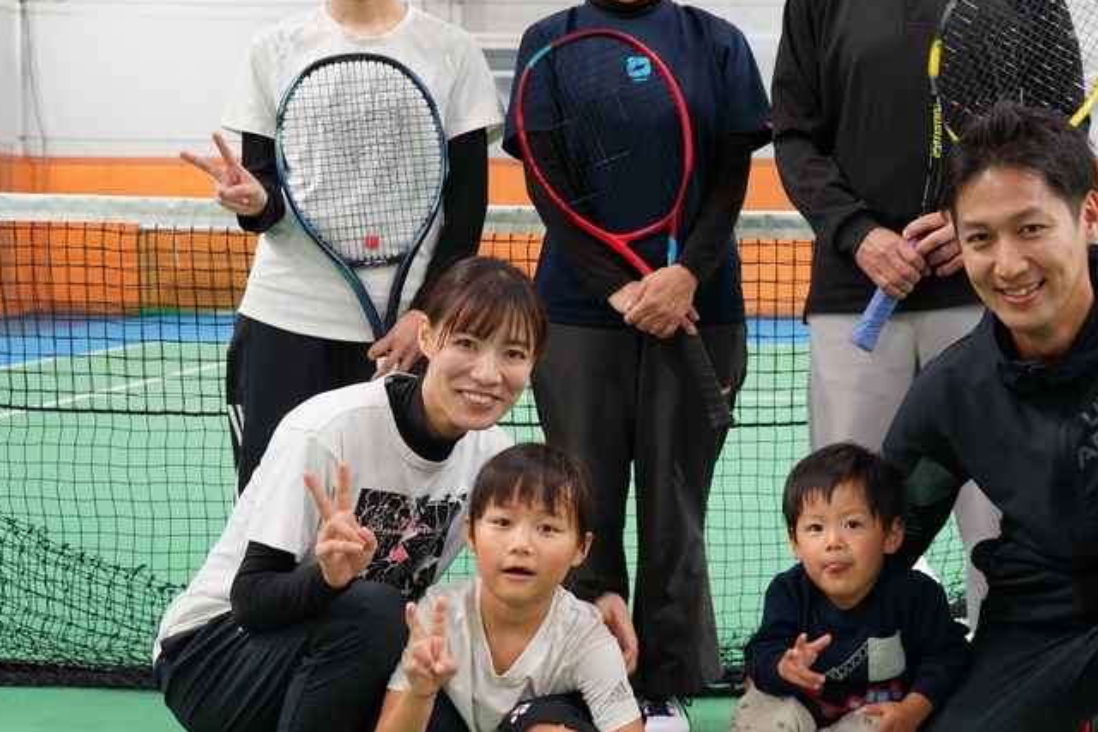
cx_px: 715
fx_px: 1708
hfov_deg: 35.3
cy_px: 340
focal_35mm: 56
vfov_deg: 24.2
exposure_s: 1/50
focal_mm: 28
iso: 500
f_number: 4
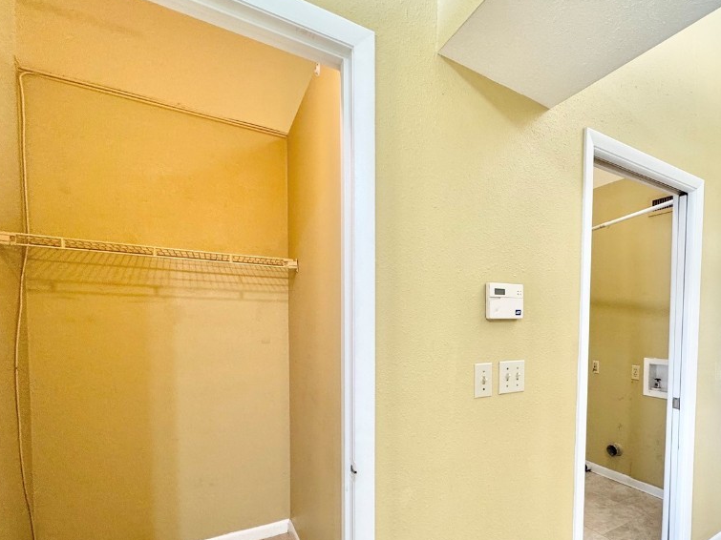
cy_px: 340
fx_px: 396
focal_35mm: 19
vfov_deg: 67.5
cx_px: 478
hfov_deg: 81.9
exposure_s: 1/60
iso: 200
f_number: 2.2
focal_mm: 2.22
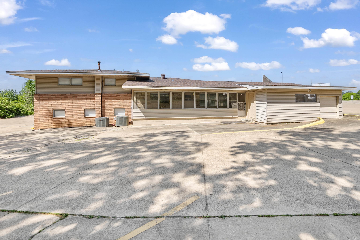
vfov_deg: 73.7
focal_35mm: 16
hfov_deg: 96.7
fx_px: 160
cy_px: 120
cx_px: 180
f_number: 7.1
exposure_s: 1/80
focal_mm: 16
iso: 100
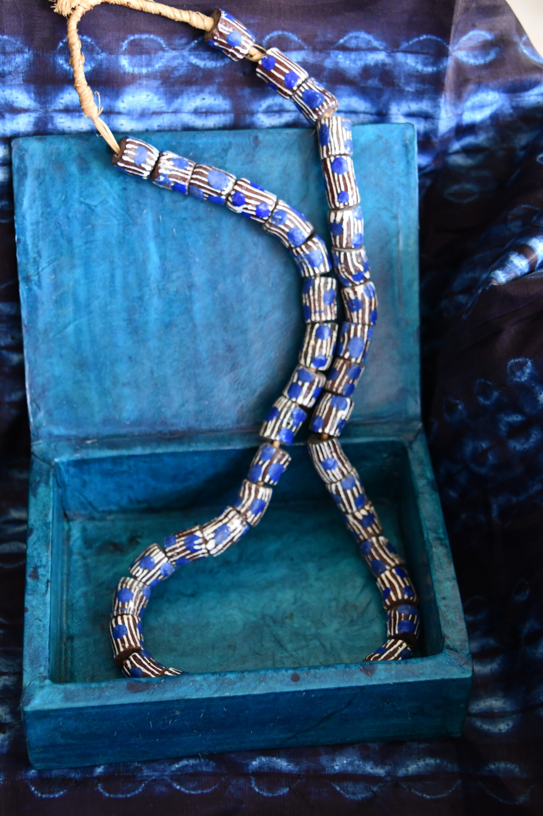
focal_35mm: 60
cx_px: 272
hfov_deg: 22.6
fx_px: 1359
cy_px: 408
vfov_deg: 33.4
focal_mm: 40
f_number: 5
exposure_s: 1/60
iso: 1250
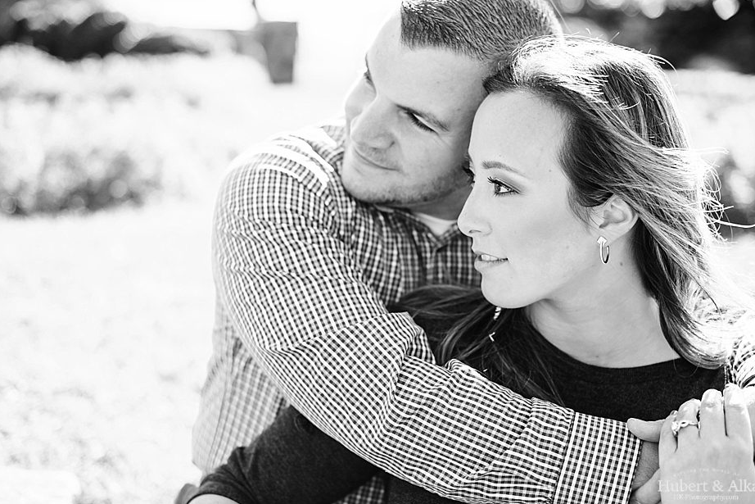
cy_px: 252
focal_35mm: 51
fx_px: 1070
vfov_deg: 26.5
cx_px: 381
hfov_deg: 38.9
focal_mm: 50
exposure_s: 1/2000
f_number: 2.5
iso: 250
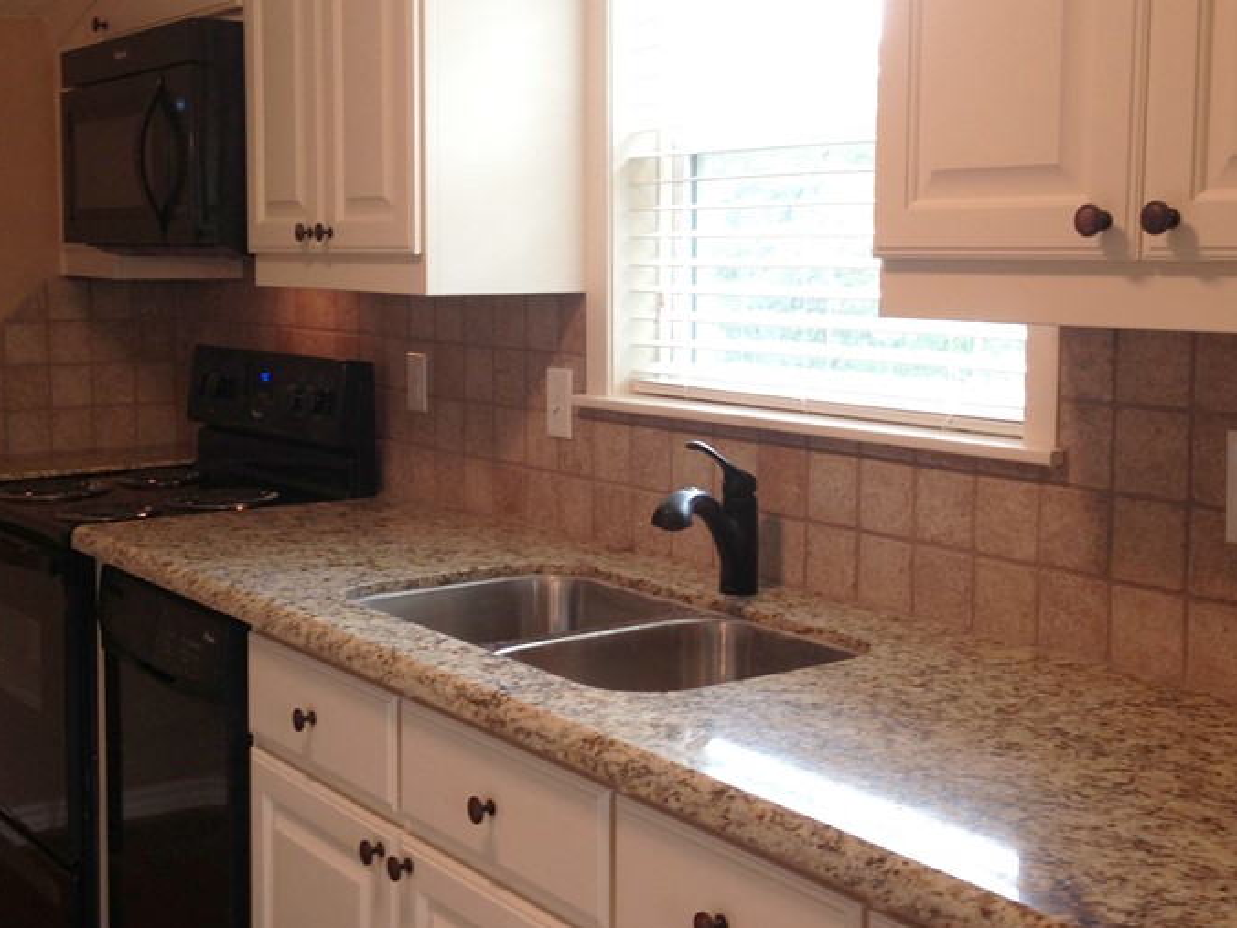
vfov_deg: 29.1
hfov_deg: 38.2
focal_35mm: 50
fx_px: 1787
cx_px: 580
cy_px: 381
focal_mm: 4.13
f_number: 2.4
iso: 64
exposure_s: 1/20
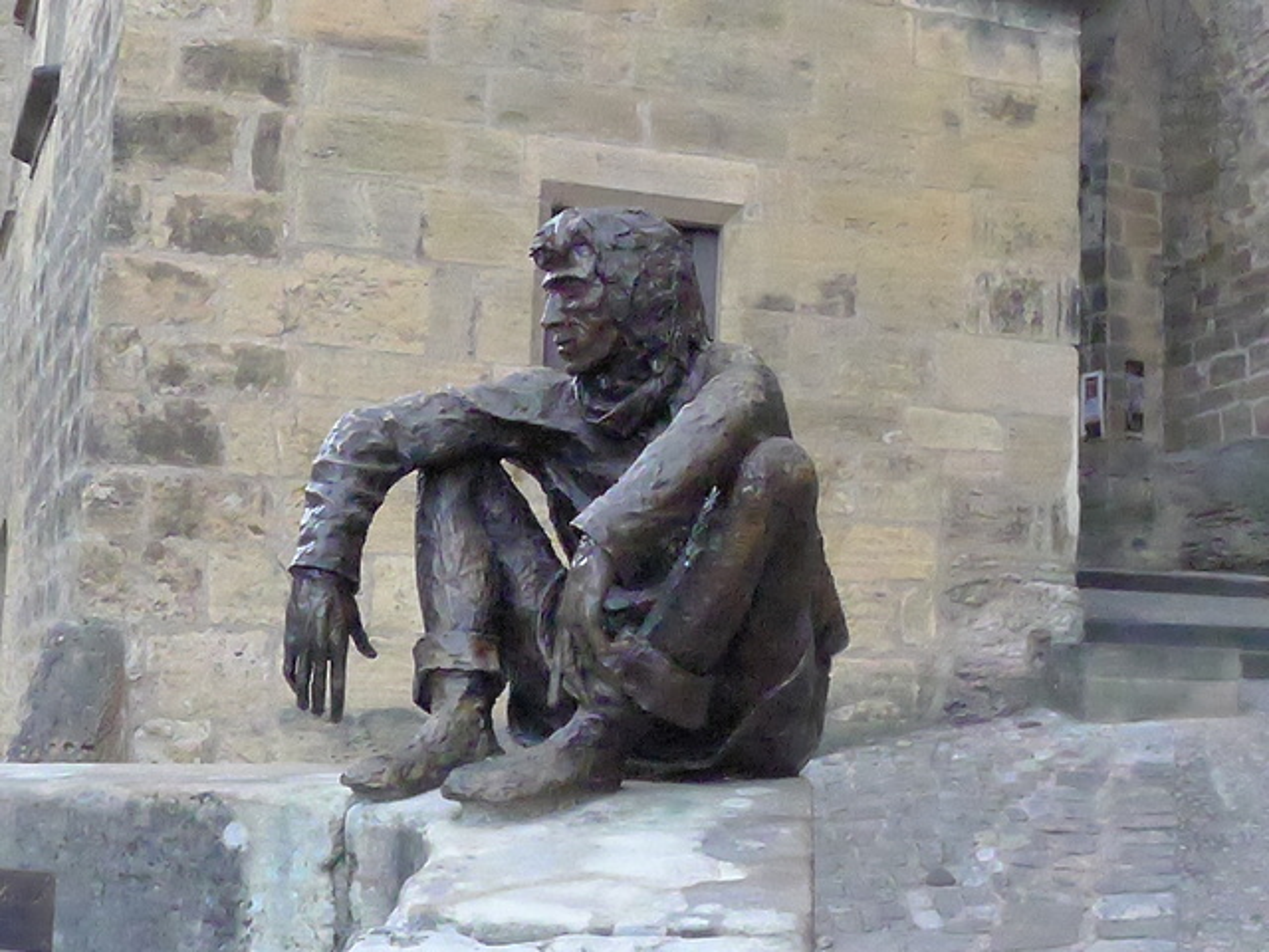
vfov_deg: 36.0
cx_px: 634
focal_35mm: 40
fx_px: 1466
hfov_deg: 46.8
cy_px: 476
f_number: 4.5
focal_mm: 8.5
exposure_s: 1/640
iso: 12800
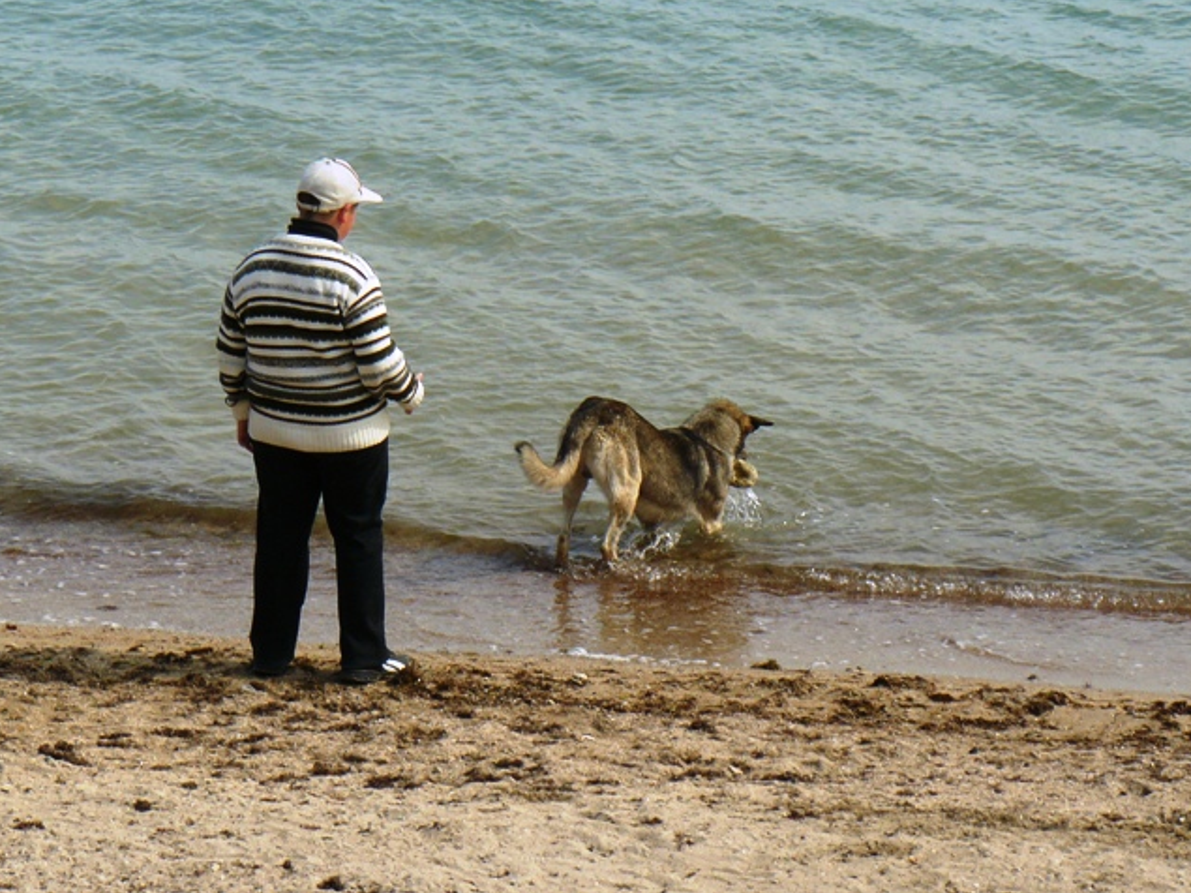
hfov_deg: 14.6
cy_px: 445
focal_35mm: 135
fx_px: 4644
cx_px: 596
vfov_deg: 11.0
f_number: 6.3
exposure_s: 1/400
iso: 100
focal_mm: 18.6
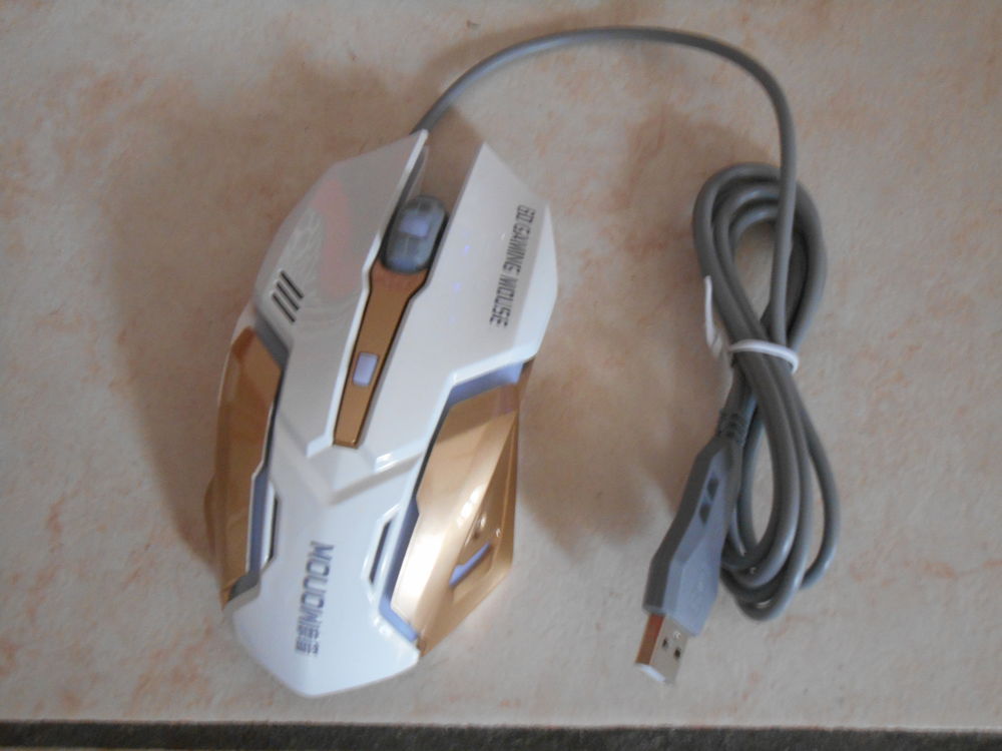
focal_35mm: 44
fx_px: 1274
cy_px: 376
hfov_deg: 42.9
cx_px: 501
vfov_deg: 32.9
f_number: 4.5
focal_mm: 7.8
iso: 400
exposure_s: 1/10
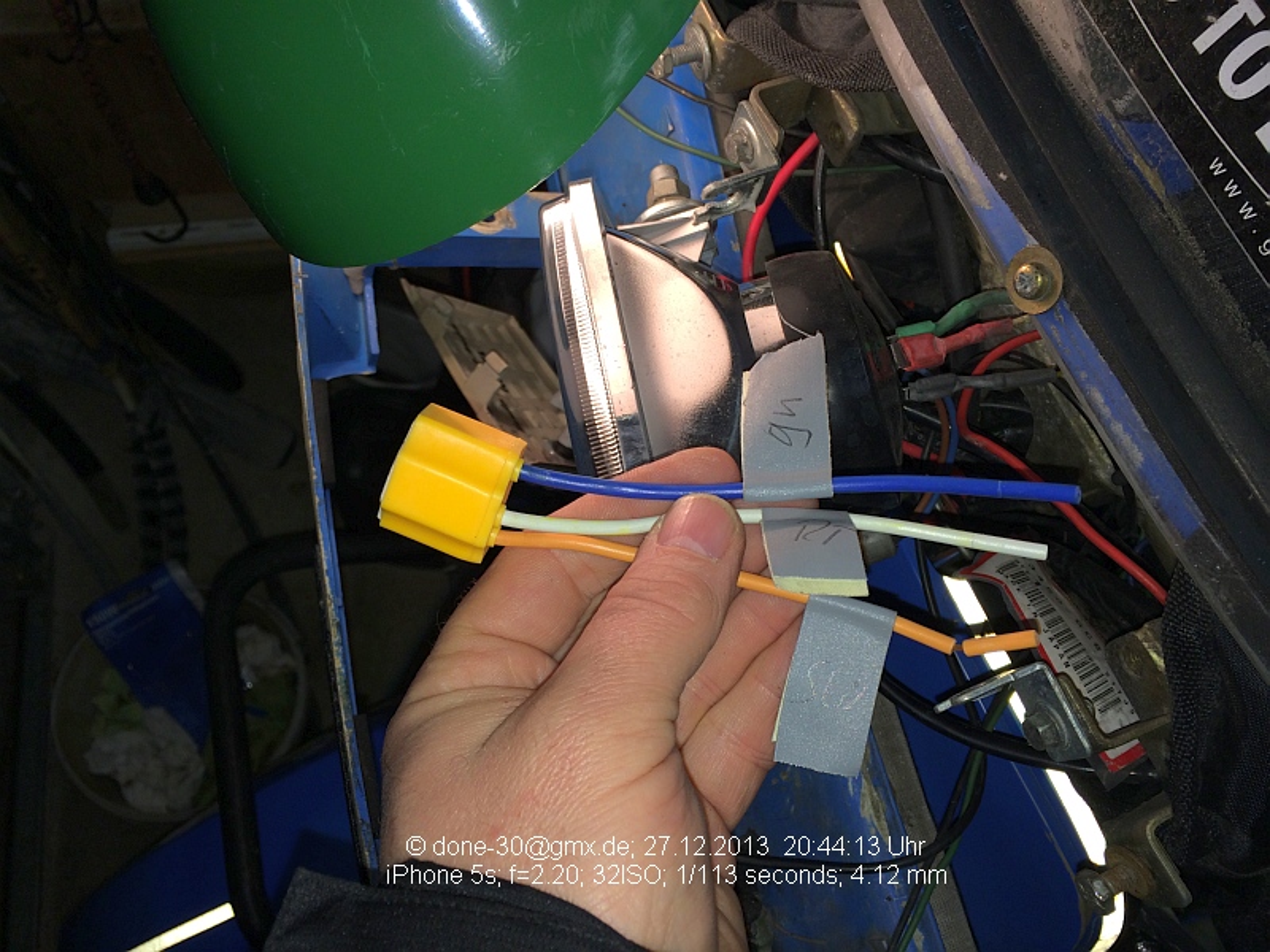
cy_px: 476
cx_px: 635
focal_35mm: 30
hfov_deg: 60.0
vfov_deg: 46.8
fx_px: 1101
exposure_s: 1/113
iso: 32
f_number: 2.2
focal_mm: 4.12
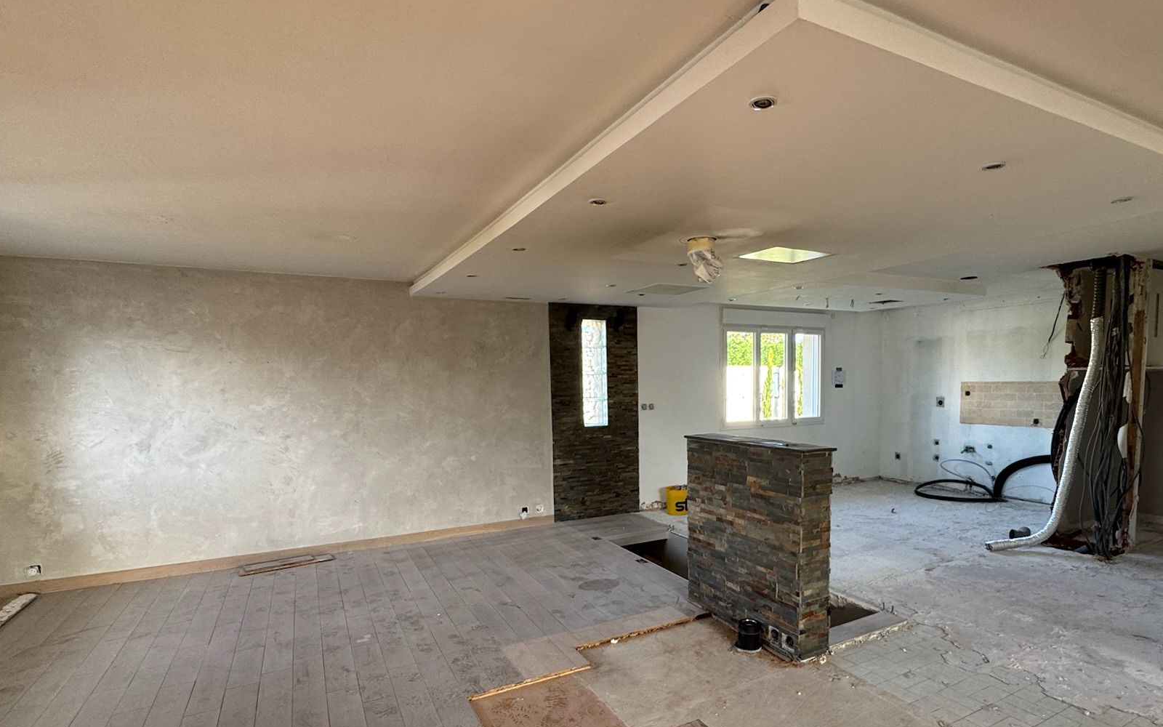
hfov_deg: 87.9
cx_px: 622
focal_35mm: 19
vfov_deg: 61.8
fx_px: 602
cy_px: 428
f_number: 2.2
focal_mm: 2.22
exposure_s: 1/99
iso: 125
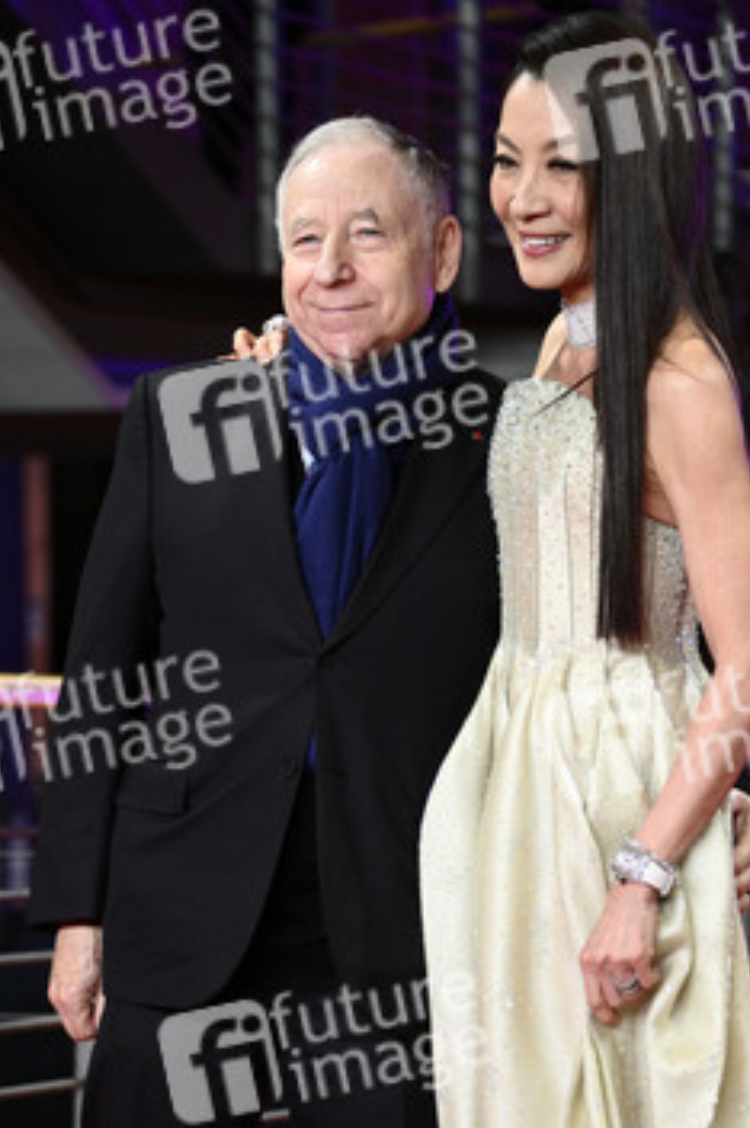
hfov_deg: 9.6
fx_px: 4446
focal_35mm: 142
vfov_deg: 14.5
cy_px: 567
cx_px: 417
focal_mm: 125
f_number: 5.6
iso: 5000
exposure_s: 1/200
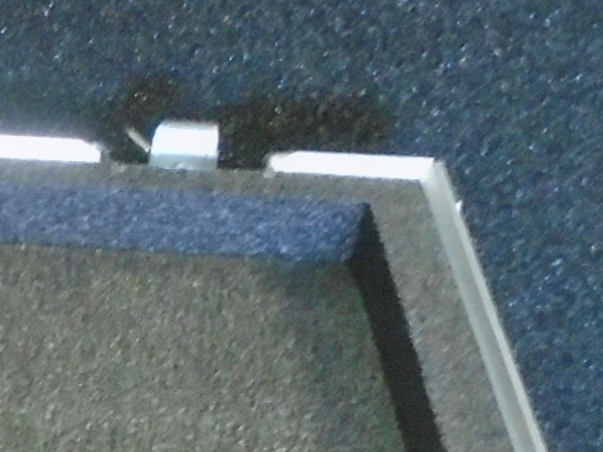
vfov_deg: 10.3
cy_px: 430
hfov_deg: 12.8
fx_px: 2490
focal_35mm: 143
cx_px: -422
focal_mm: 4.6
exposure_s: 1/10
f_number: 3.2
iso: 400
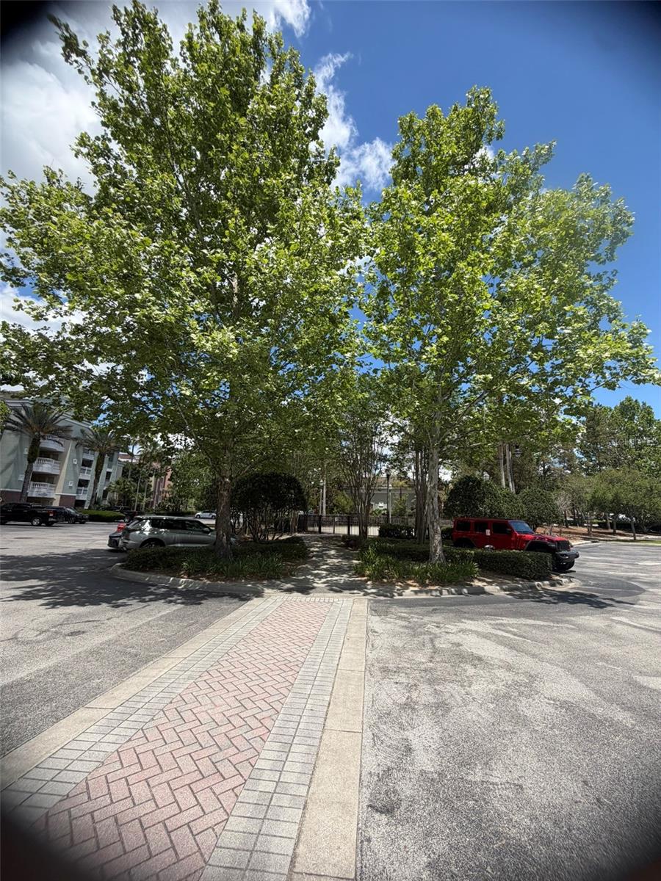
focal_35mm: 14
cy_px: 440
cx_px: 330
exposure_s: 1/770
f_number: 2.2
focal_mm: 2.22
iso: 25
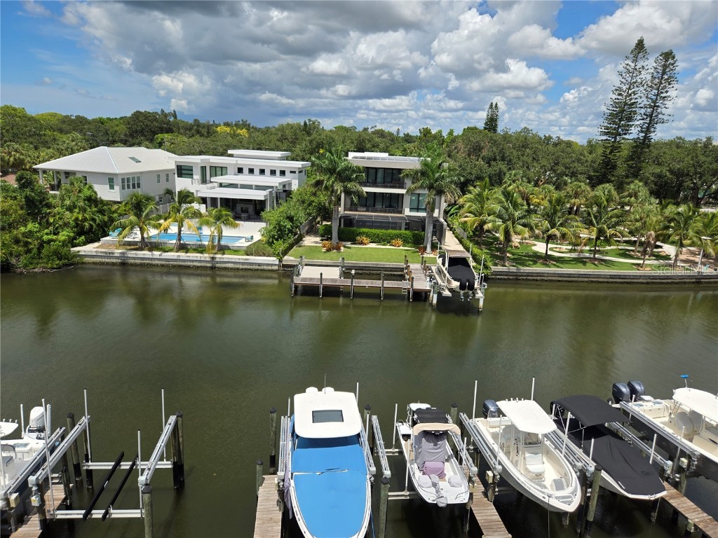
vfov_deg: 58.9
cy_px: 269
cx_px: 359
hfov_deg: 73.9
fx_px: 477
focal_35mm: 23
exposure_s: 1/2993
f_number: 1.8
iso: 25
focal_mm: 5.4
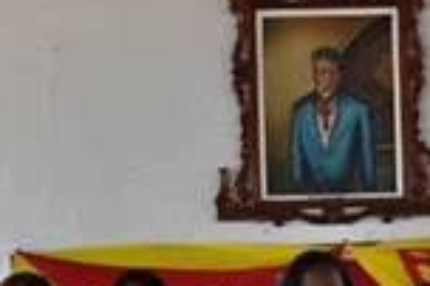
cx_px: 308
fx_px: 1360
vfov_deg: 11.6
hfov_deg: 17.9
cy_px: 381
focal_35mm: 114
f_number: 4
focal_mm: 18
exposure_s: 1/60
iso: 400
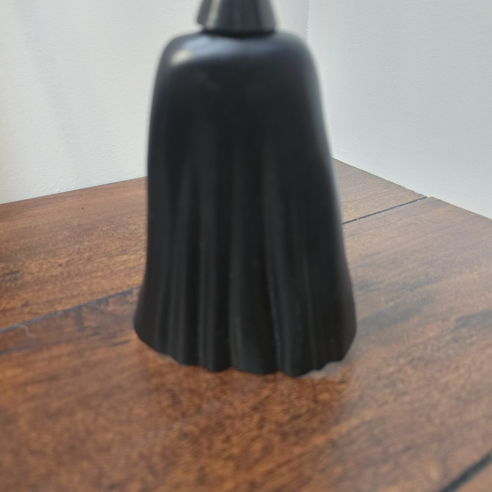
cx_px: 240
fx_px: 450
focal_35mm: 28
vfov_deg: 56.8
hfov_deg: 57.3
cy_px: 191
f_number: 1.7
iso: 800
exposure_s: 1/60
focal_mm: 6.3
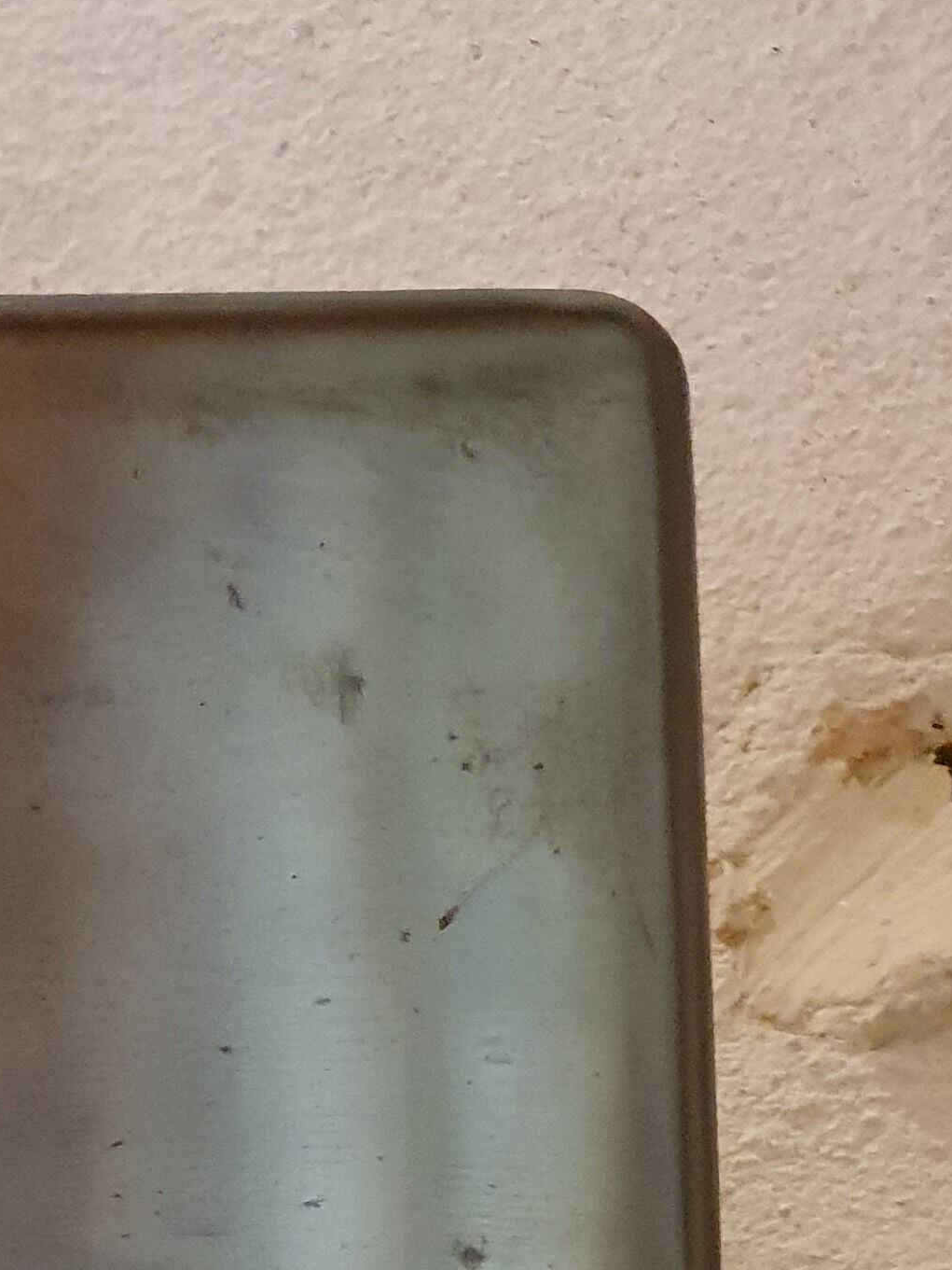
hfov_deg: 17.8
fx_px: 2823
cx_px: -318
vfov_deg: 23.3
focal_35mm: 77
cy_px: 1501
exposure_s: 1/50
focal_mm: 4.32
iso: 640
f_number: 1.5
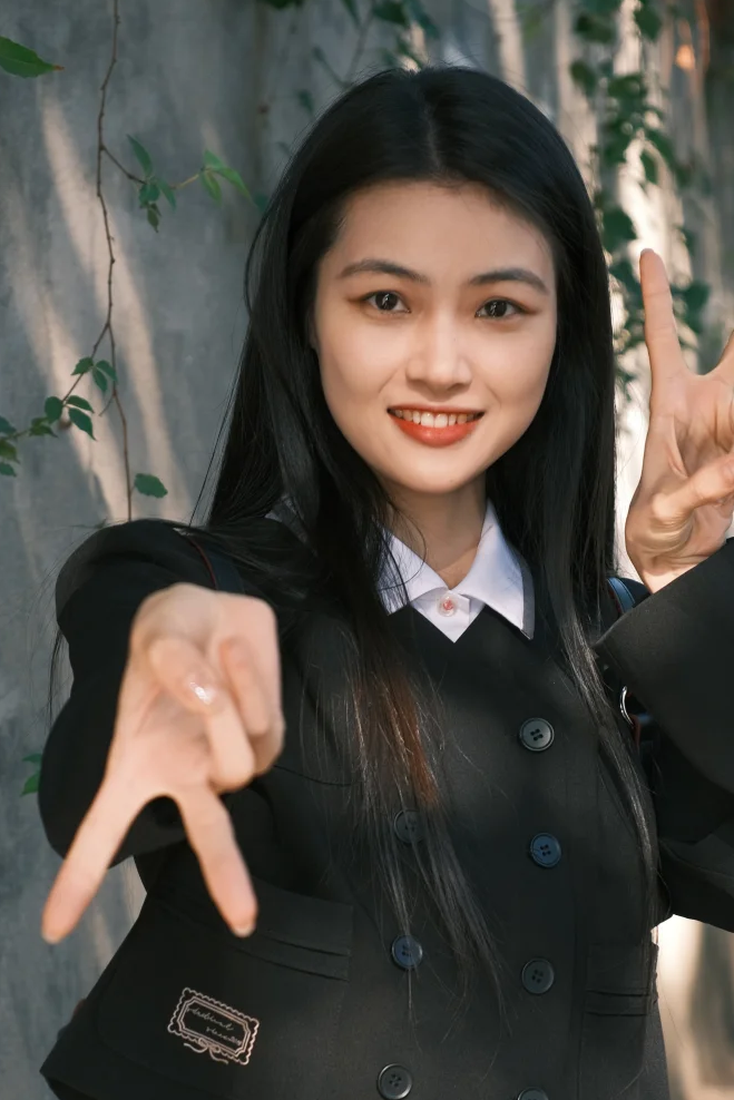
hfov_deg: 11.1
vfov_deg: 16.6
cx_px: 471
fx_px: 3760
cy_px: 721
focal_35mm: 123
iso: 160
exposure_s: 1/125
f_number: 4
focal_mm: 50
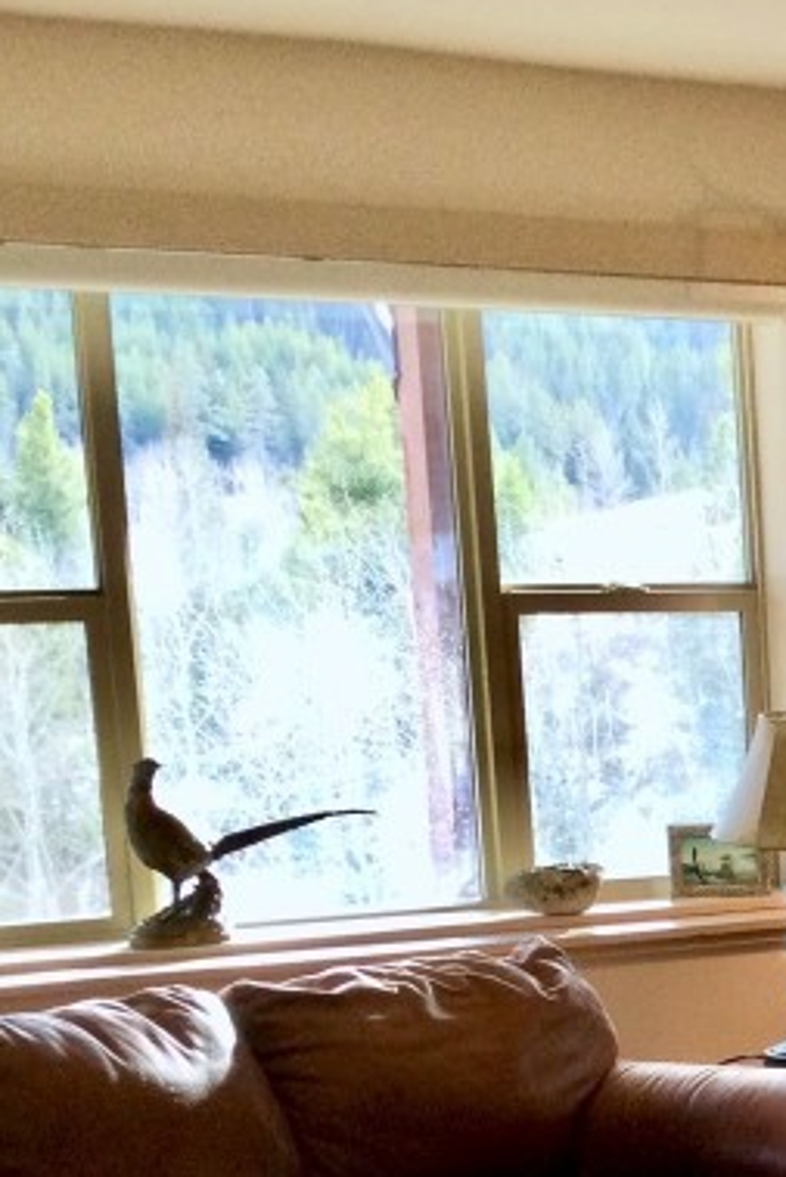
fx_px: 2846
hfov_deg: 14.1
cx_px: 1364
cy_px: 1081
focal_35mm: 87
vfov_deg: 22.7
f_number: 2.4
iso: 32
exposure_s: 1/40
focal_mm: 3.3
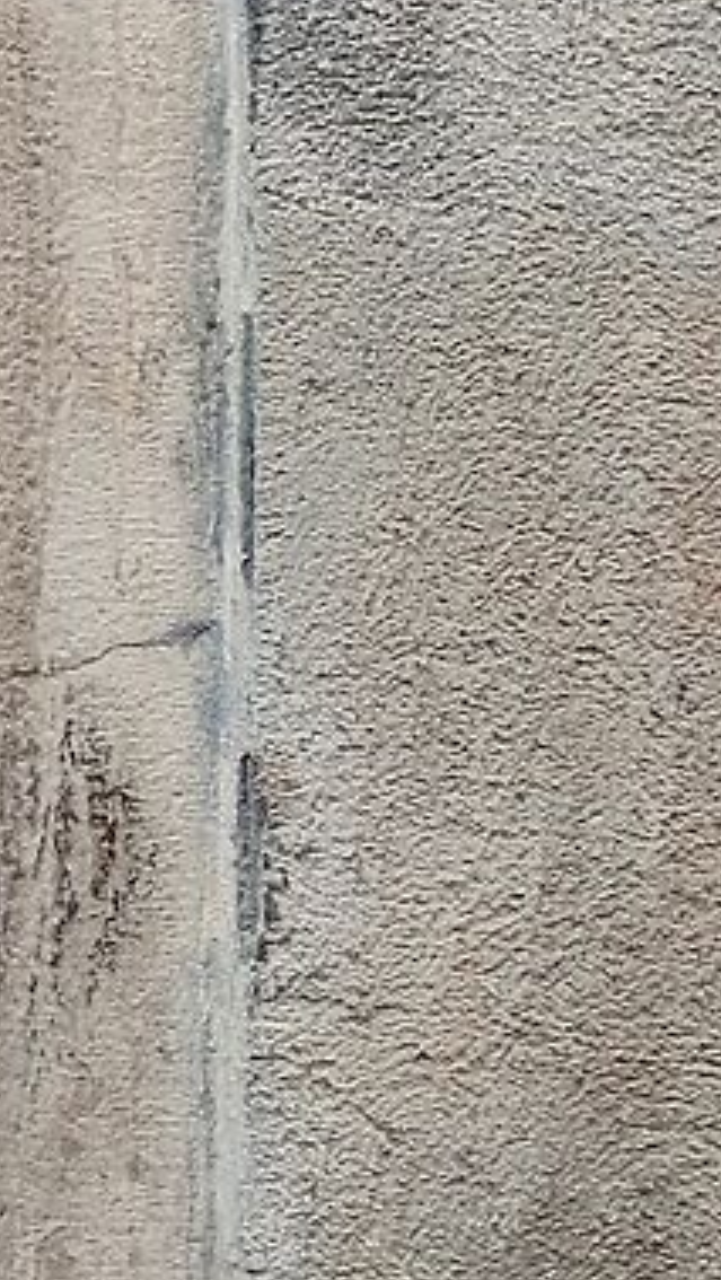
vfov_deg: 15.8
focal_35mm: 133
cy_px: 7
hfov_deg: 6.4
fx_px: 4514
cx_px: -2627
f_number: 2.8
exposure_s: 1/420
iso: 640
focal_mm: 13
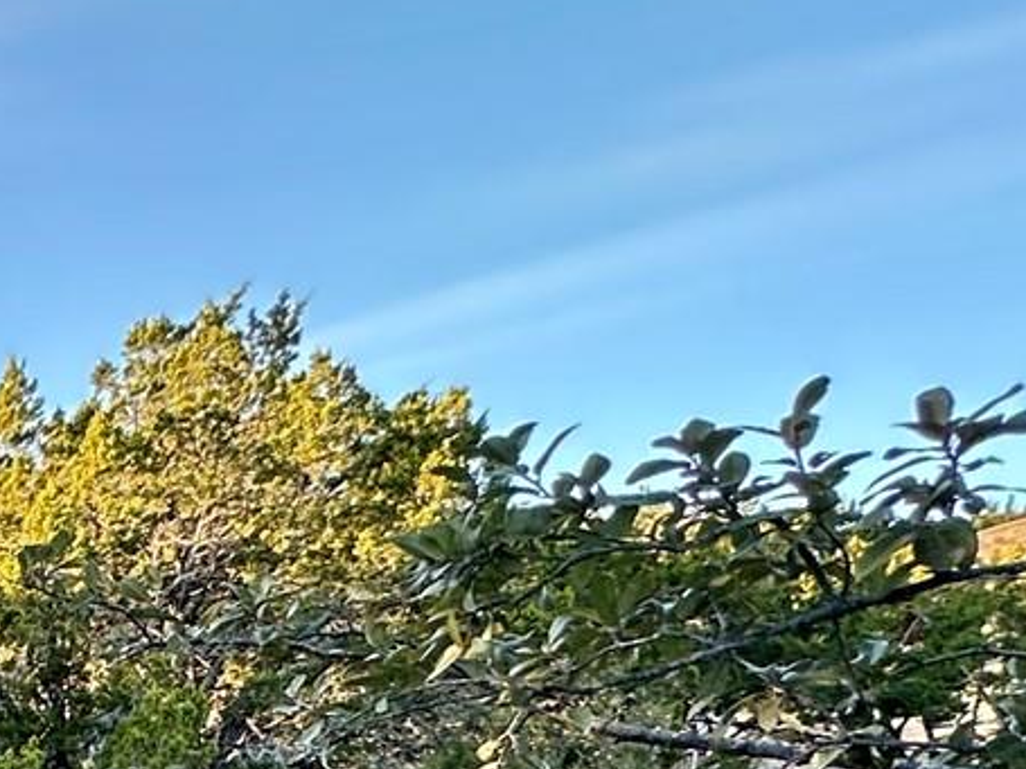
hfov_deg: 18.2
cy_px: 1238
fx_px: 1867
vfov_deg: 19.4
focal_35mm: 63
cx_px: -1096
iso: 40
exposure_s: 1/118
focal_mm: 2.22
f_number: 2.2
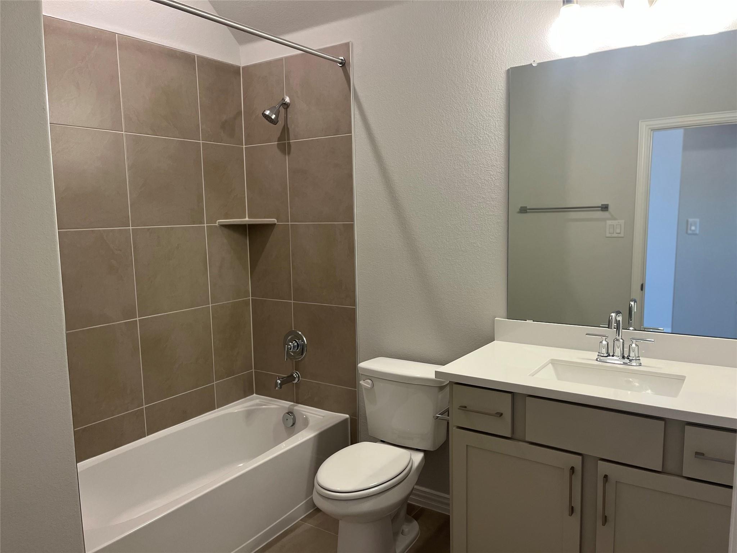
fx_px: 554
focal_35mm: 26
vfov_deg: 53.1
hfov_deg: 67.3
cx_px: 368
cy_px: 276
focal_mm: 5.1
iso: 125
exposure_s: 1/120
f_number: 1.6
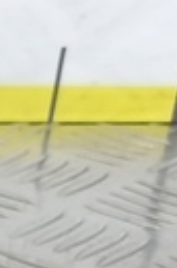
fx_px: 1401
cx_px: -525
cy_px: 699
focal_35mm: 189
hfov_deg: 6.1
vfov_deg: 9.4
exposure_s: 1/50
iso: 103
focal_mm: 4.11
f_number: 1.6
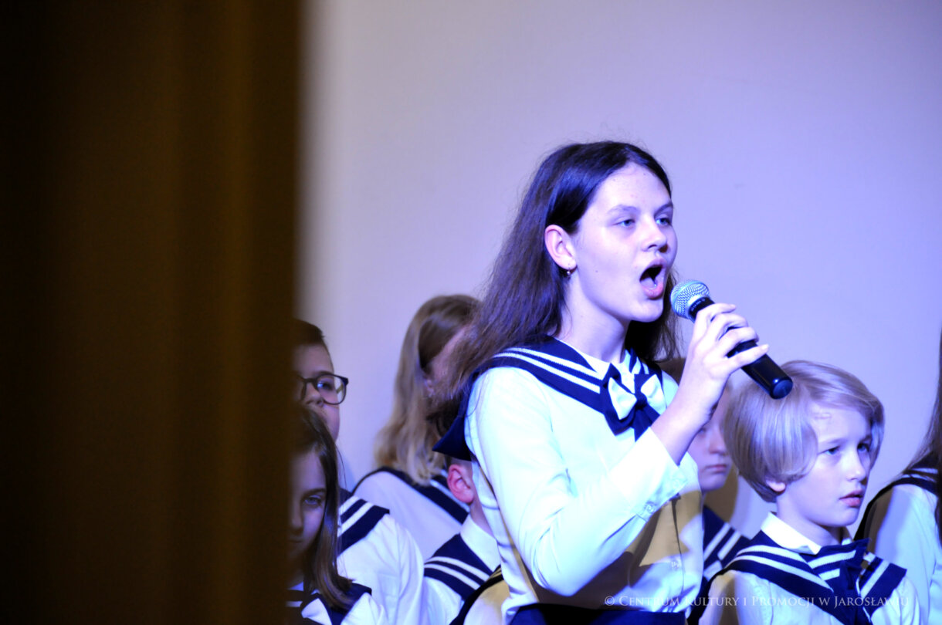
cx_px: 471
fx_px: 6664
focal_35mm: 255
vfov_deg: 5.4
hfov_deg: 8.1
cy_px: 312
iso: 800
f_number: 5.6
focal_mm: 170
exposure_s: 1/60
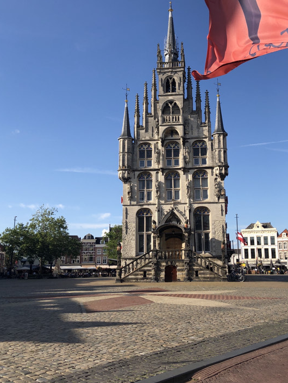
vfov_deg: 50.0
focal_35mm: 37
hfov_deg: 38.6
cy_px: 166
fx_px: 410
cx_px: 170
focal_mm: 3.99
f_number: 1.8
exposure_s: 1/1473
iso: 20
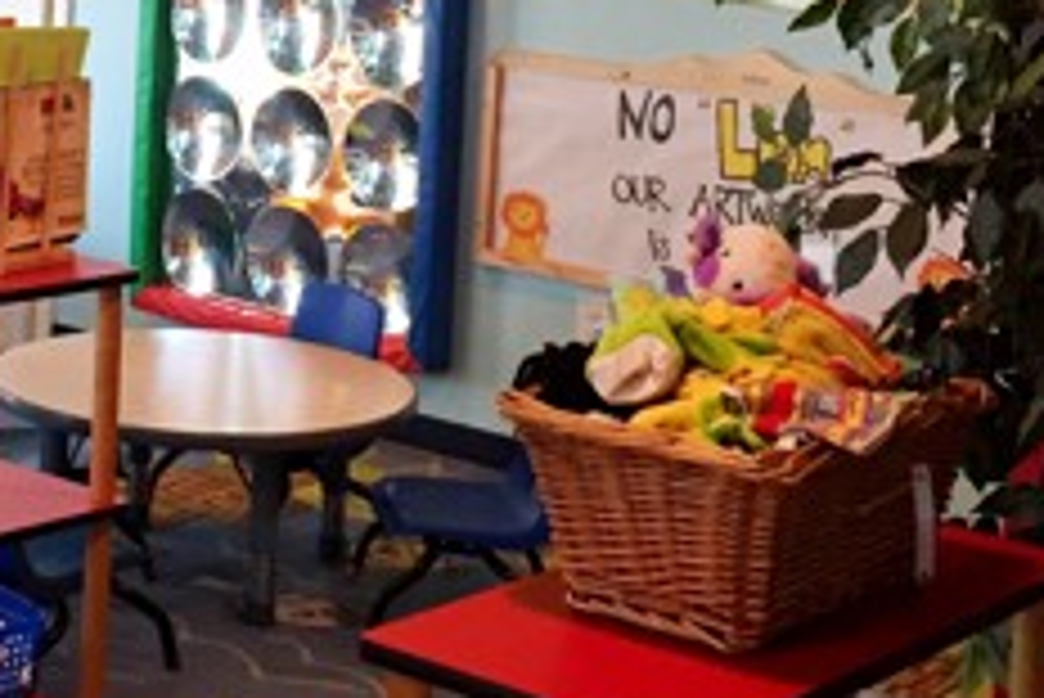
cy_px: -52
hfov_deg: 24.4
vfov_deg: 16.2
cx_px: 220
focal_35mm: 82
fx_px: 2379
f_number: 2.2
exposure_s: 1/30
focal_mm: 4.15
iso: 160
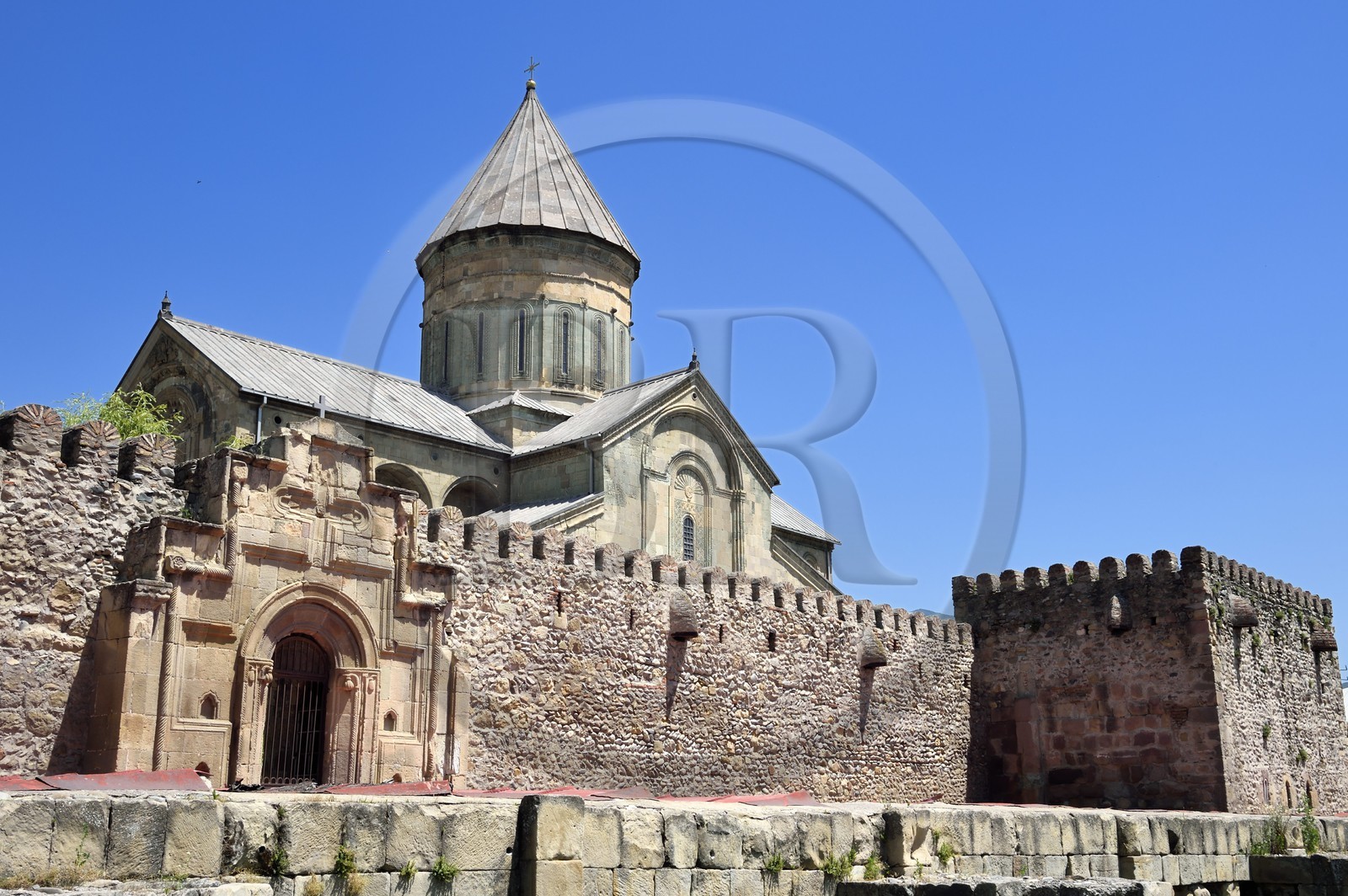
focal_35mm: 40
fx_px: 1497
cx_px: 674
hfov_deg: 48.5
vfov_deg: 33.3
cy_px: 448
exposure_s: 1/250
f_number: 14
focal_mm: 40
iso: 200
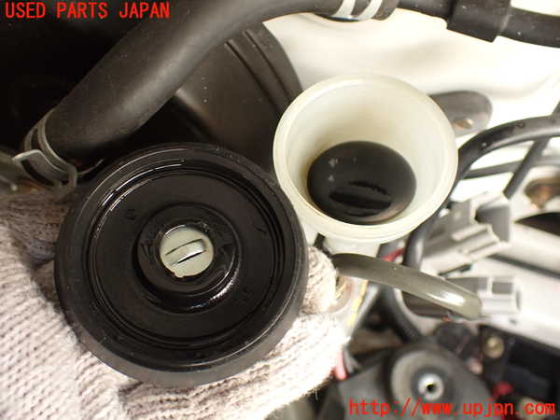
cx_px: 280
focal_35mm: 32
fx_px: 518
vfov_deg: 44.2
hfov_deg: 56.8
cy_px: 210
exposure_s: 1/50
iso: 200
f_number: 2.4
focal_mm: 5.79
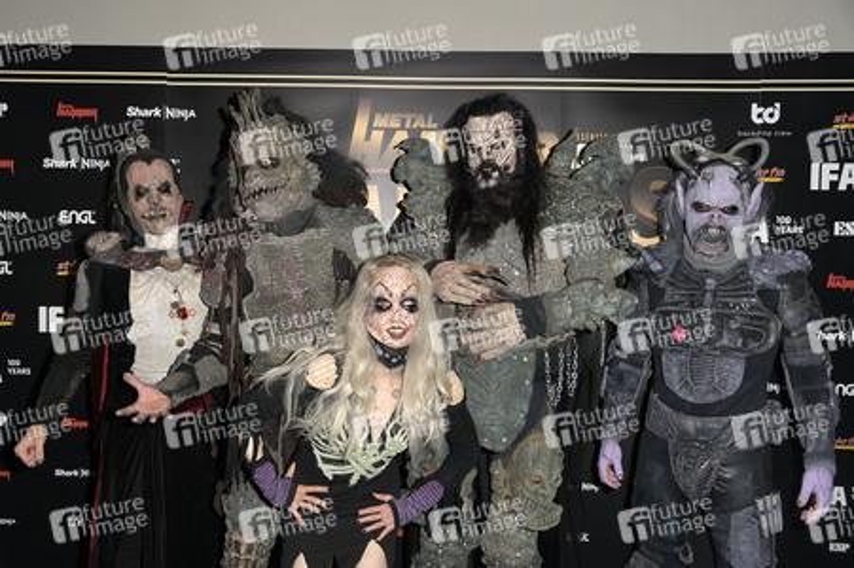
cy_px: 284
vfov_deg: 42.3
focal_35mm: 31
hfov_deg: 60.3
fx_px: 735
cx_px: 427
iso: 640
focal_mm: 31
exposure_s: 1/200
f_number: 5
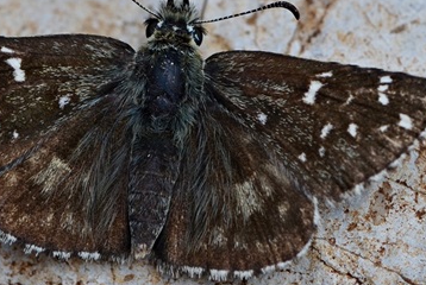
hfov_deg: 9.1
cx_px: 168
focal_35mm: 226
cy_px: 119
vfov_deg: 6.1
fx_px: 2679
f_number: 8
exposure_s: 1/125
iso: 125
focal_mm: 90
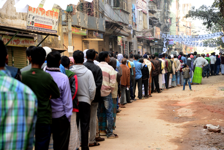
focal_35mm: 85
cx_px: 112
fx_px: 529
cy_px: 75
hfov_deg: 23.9
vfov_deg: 16.1
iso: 800
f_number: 4.5
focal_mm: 85
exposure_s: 1/200
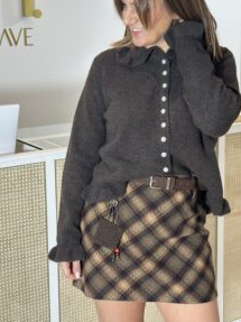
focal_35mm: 67
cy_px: 135
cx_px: 127
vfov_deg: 28.9
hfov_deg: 21.9
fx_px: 622
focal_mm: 6.86
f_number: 1.78
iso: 125
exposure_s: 1/100
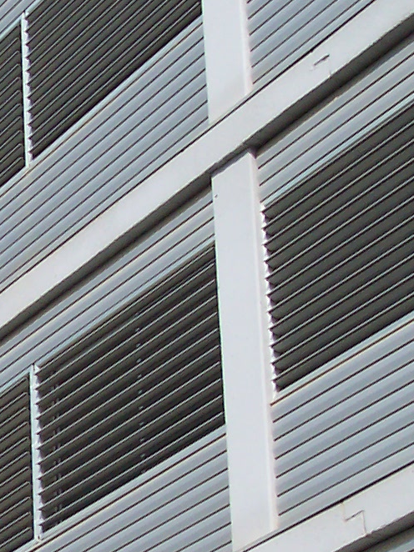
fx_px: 2362
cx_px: -189
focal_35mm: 148
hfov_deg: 9.7
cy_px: 595
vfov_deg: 13.1
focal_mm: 8
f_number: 4.8
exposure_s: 1/700
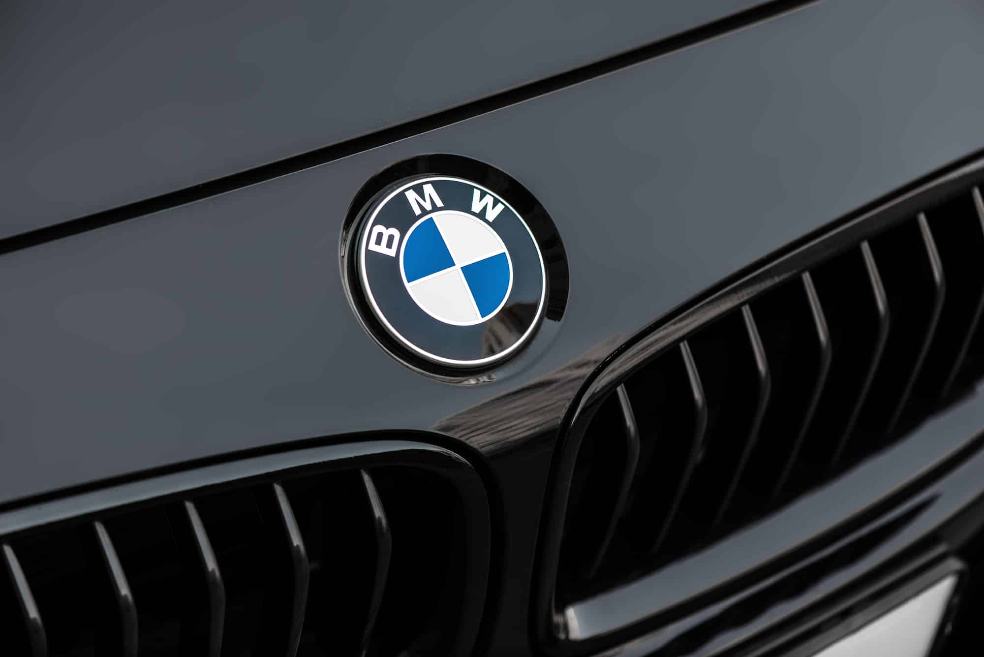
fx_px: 2871
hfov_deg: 19.4
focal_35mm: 105
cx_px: 492
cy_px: 328
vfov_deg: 13.1
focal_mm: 105
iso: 160
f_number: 4
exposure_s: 1/250
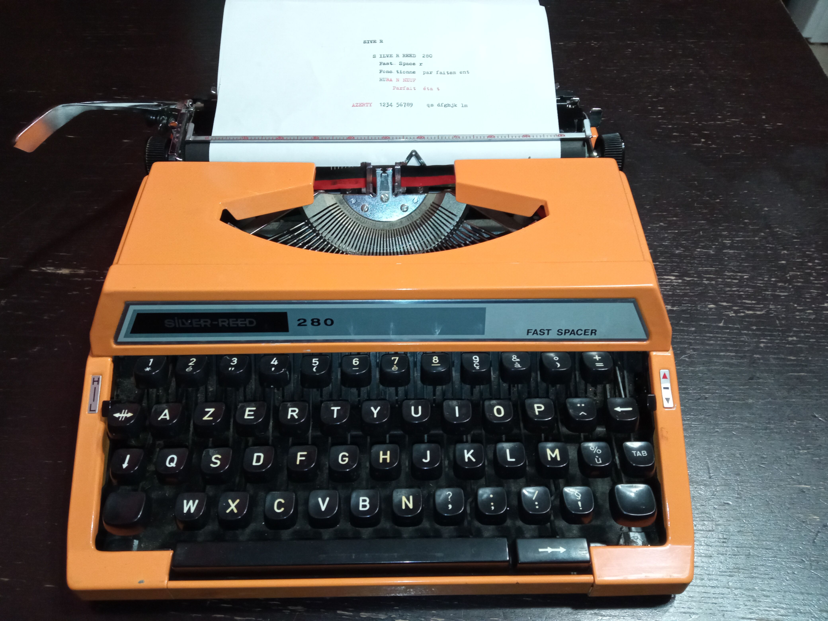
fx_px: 646
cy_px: 310
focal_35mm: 27
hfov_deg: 65.3
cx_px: 414
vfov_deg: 51.4
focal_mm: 3.79
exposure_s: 1/33.3
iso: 434
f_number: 2.2
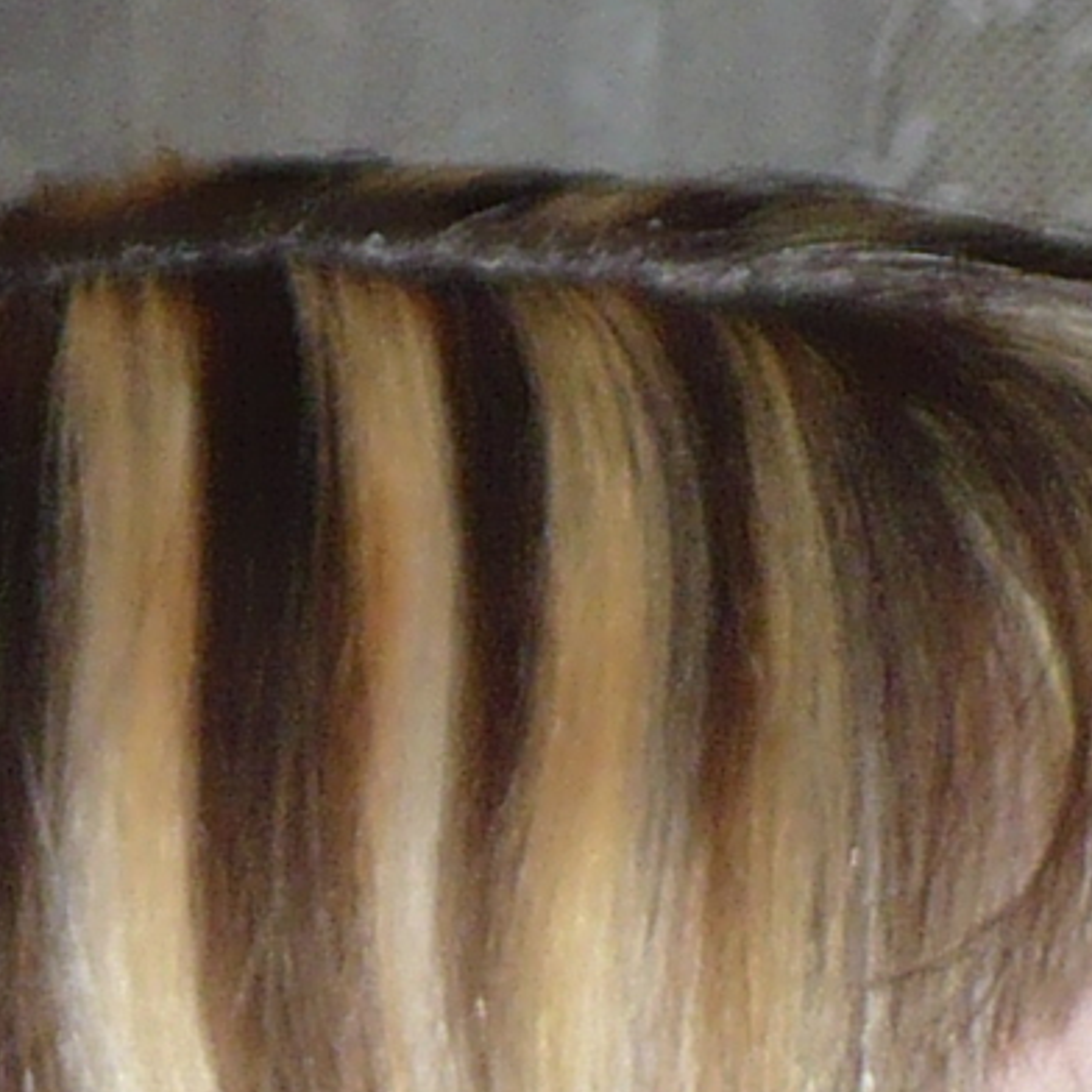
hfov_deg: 6.7
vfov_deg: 6.8
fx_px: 9137
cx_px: -947
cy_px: 1332
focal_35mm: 256
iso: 100
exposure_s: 1/30
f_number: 2.8
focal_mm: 6.1
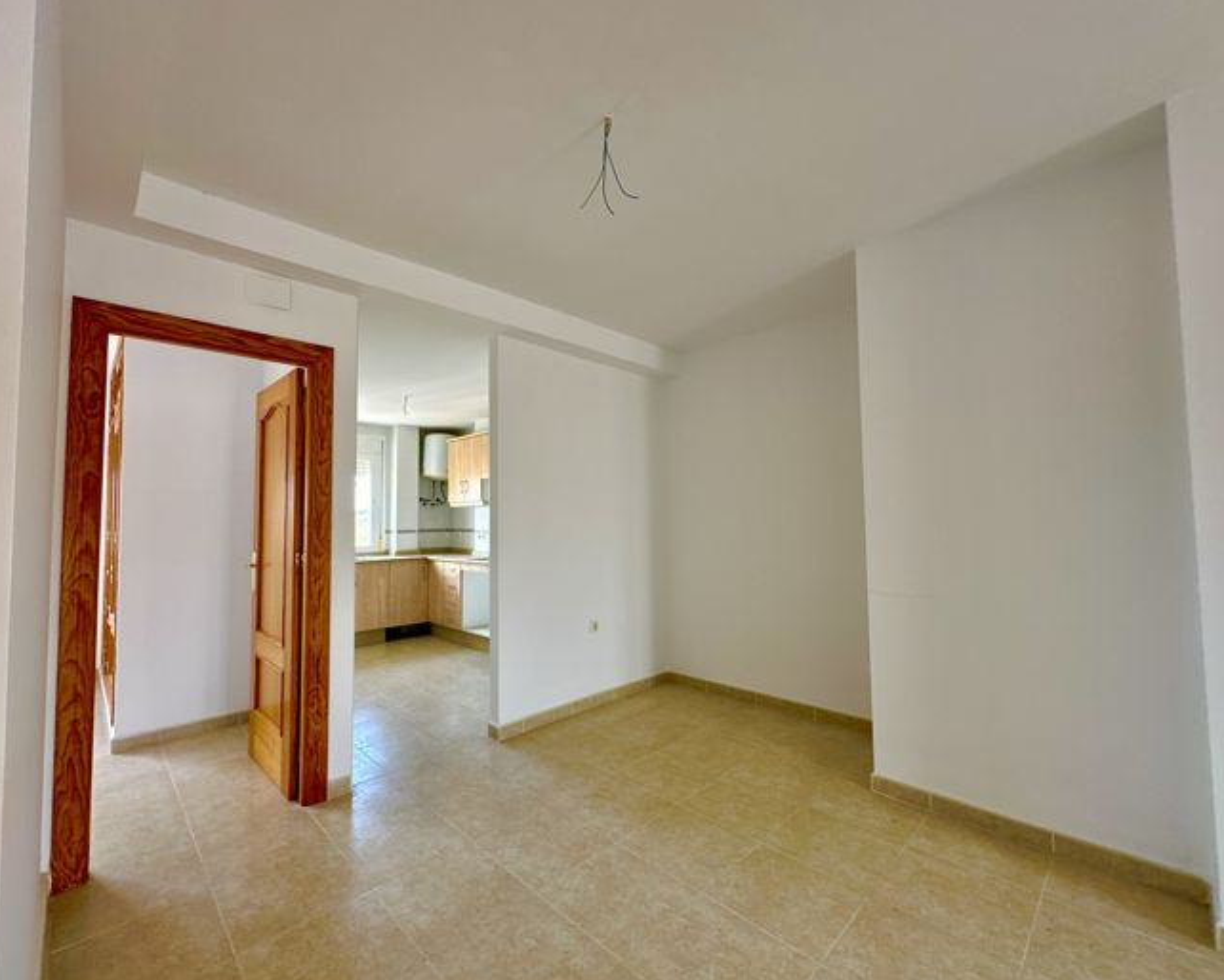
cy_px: 494
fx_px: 544
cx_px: 584
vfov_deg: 84.1
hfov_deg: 96.7
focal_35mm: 15
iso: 100
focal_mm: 2.22
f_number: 2.2
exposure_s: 1/121
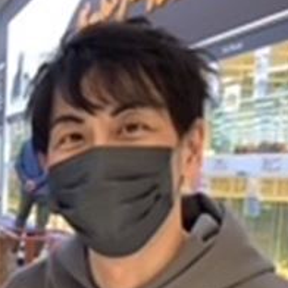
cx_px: -62
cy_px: 297
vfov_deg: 19.9
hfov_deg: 19.4
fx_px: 791
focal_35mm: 84
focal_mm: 3.3
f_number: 2.4
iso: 200
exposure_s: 1/60
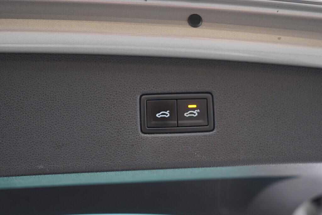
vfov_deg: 36.9
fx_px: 322
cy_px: 108
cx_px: 161
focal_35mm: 36
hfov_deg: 53.1
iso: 200
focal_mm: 24
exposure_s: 1/40
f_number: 2.8
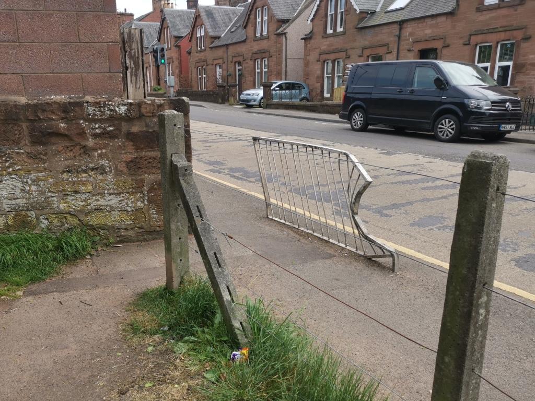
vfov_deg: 51.4
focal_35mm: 27
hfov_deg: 65.3
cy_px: 200
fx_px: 417
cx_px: 268
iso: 50
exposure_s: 1/1035
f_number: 1.8
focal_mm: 5.58
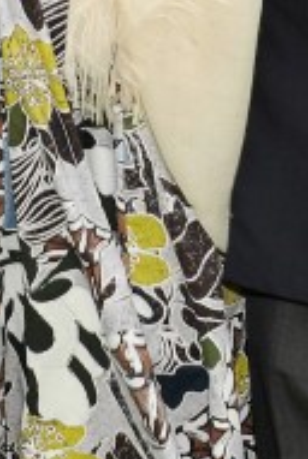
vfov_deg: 8.4
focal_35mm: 243
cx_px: 51
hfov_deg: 5.7
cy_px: 31
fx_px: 3107
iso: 100
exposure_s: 1/50
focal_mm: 31
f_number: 7.1
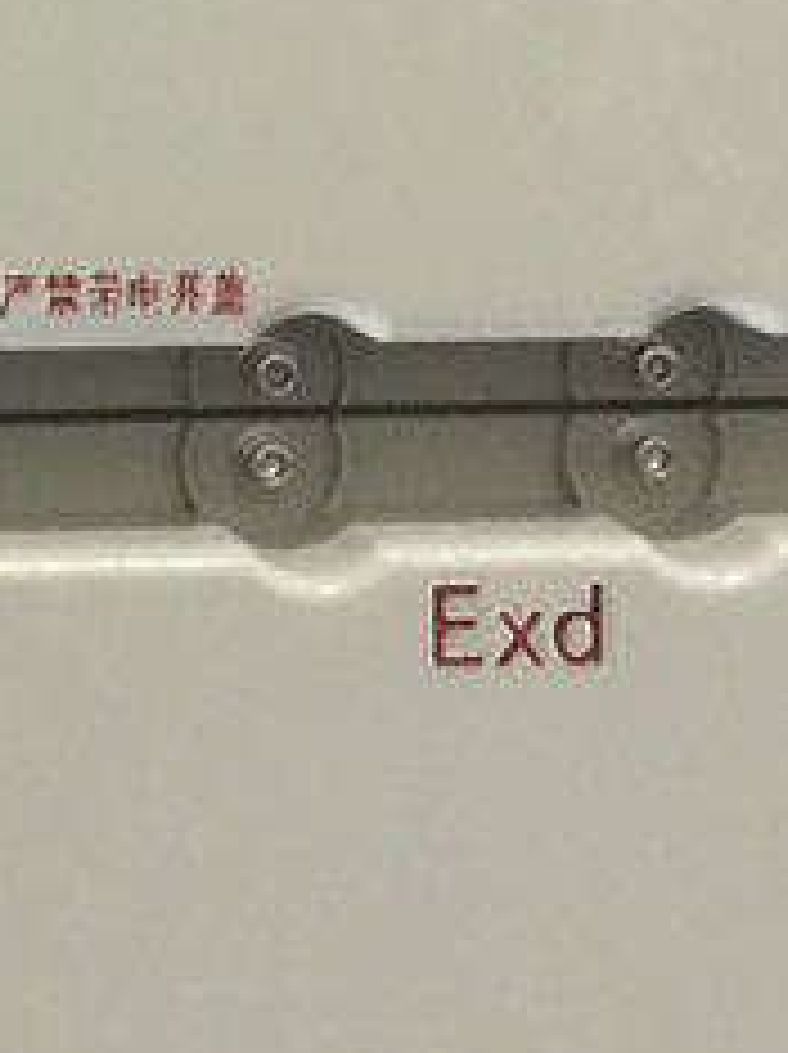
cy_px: -230
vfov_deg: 15.3
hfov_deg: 11.3
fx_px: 3771
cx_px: -522
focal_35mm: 124
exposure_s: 1/10
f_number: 2.2
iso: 100
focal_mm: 4.15
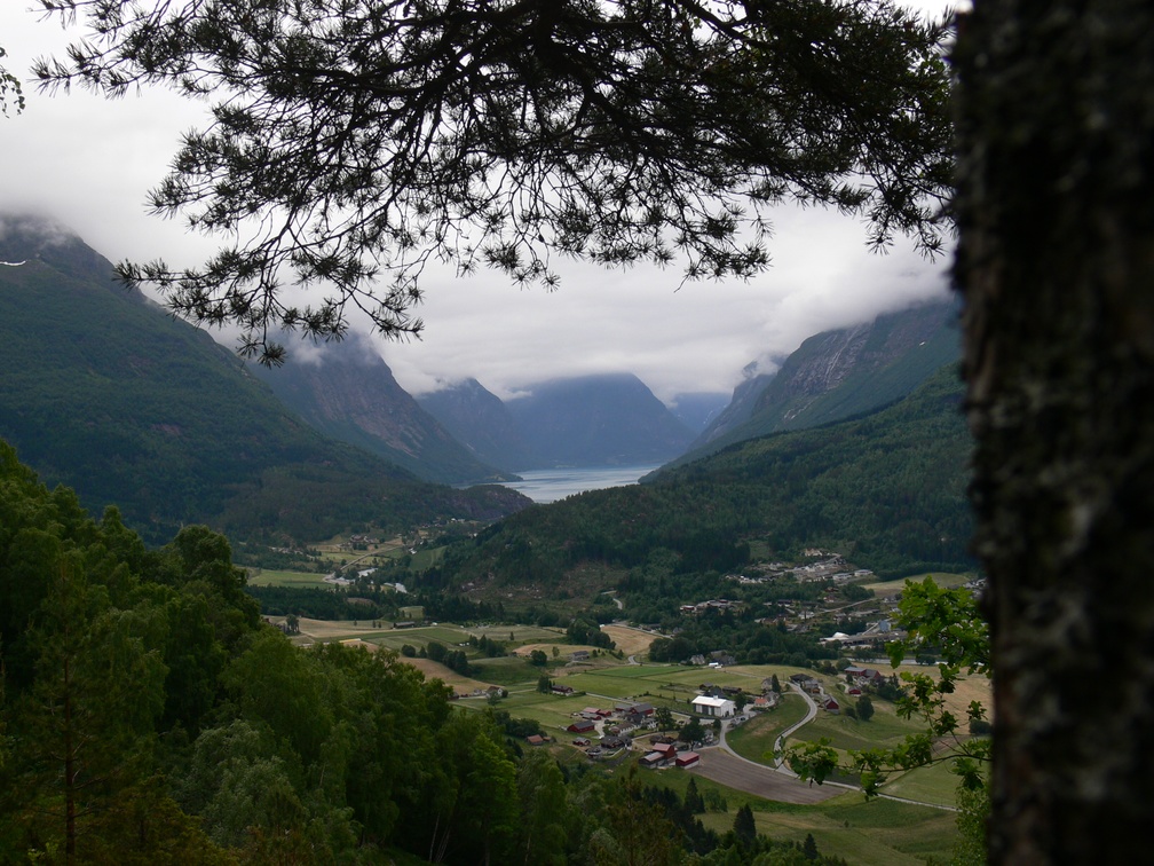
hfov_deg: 49.0
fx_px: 1267
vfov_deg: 37.7
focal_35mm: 38
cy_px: 433
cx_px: 577
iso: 80
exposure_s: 1/100
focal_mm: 8
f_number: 4
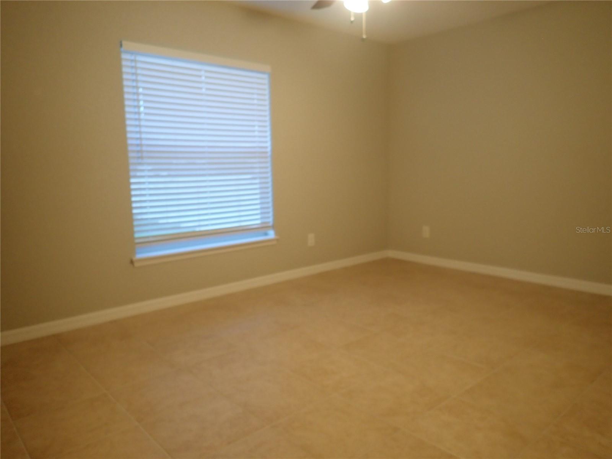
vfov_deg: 54.9
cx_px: 306
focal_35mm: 25
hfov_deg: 69.4
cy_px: 230
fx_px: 442
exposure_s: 1/40
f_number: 2
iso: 200
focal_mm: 4.5
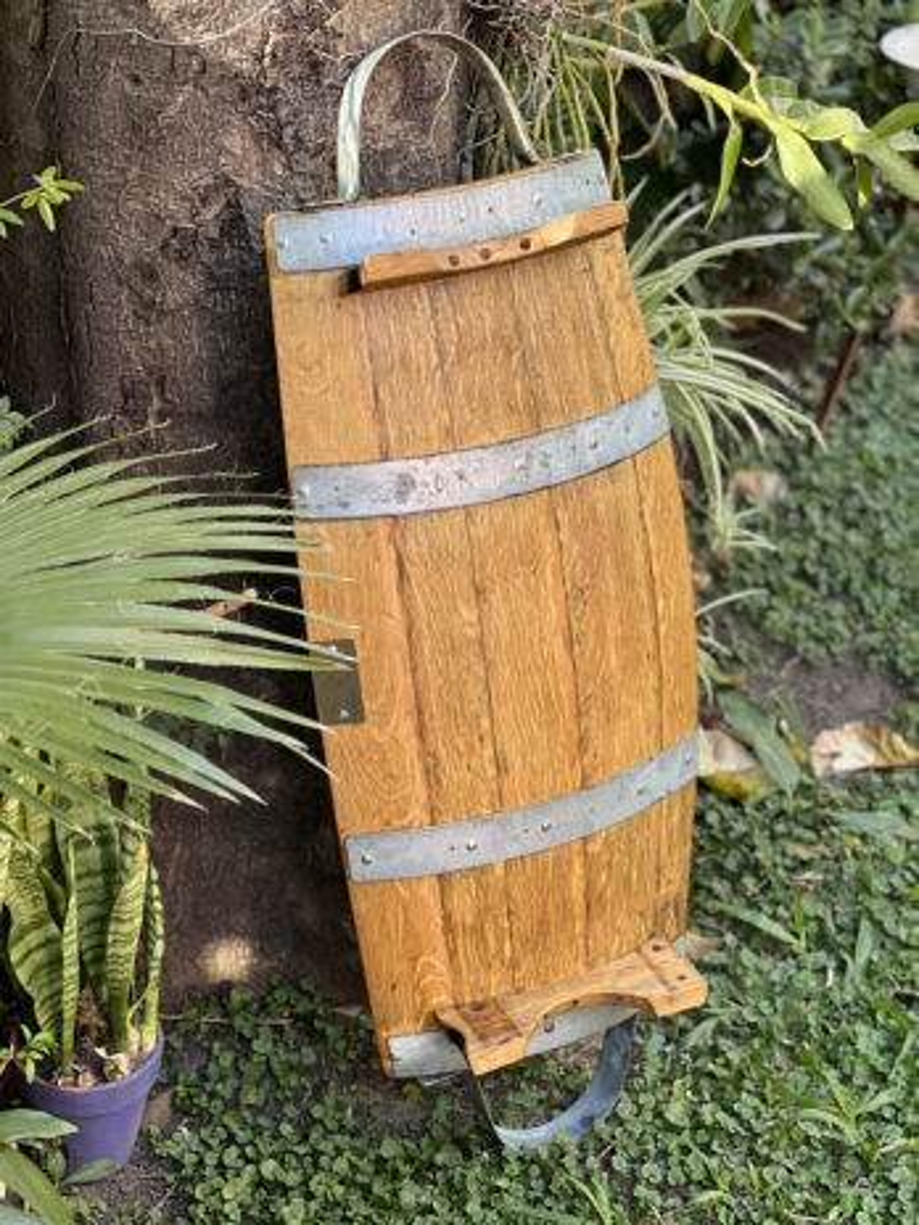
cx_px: 460
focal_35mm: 77
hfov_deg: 19.1
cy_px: 612
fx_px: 2726
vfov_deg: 25.3
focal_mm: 9
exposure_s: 1/121
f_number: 2.8
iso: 160
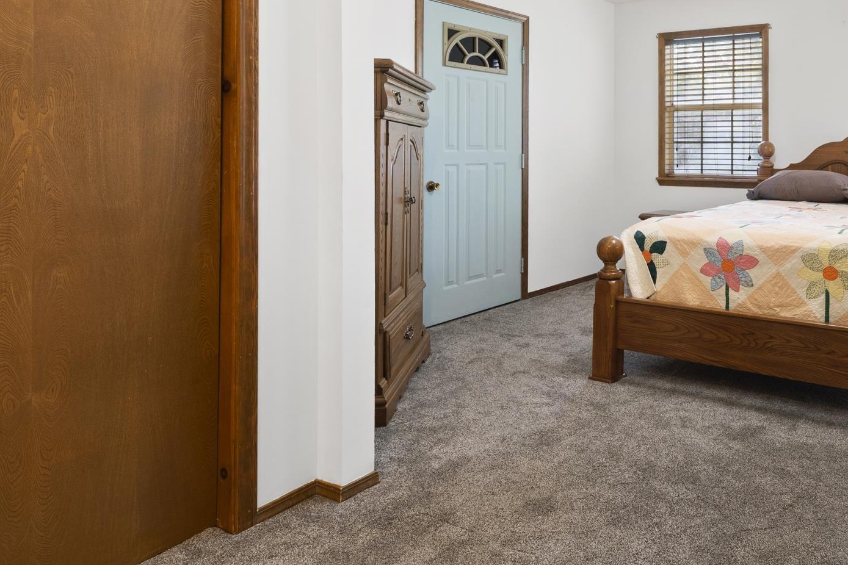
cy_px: 147
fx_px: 636
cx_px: 657
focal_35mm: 27
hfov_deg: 62.7
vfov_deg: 46.3
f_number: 9
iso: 200
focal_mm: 10
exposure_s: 1.3
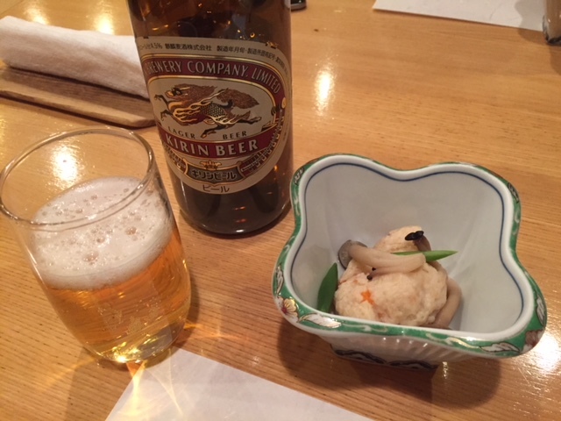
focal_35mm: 29
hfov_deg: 61.7
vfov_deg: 48.2
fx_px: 470
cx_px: 280
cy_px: 210
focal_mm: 4.15
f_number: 2.2
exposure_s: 1/30
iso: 250
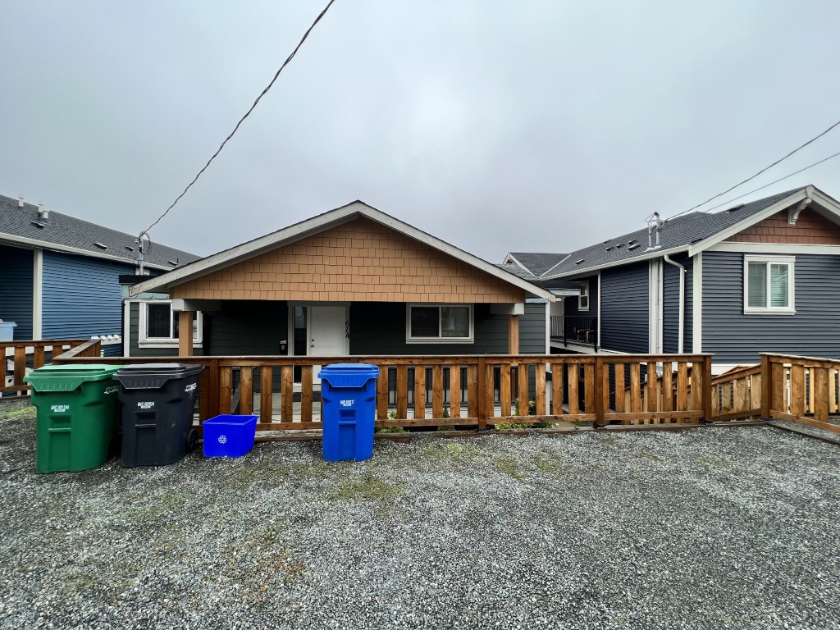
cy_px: 315
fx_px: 315
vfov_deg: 89.9
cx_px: 420
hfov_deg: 106.2
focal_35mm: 13
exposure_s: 1/296
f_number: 1.8
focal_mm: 1.57
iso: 32
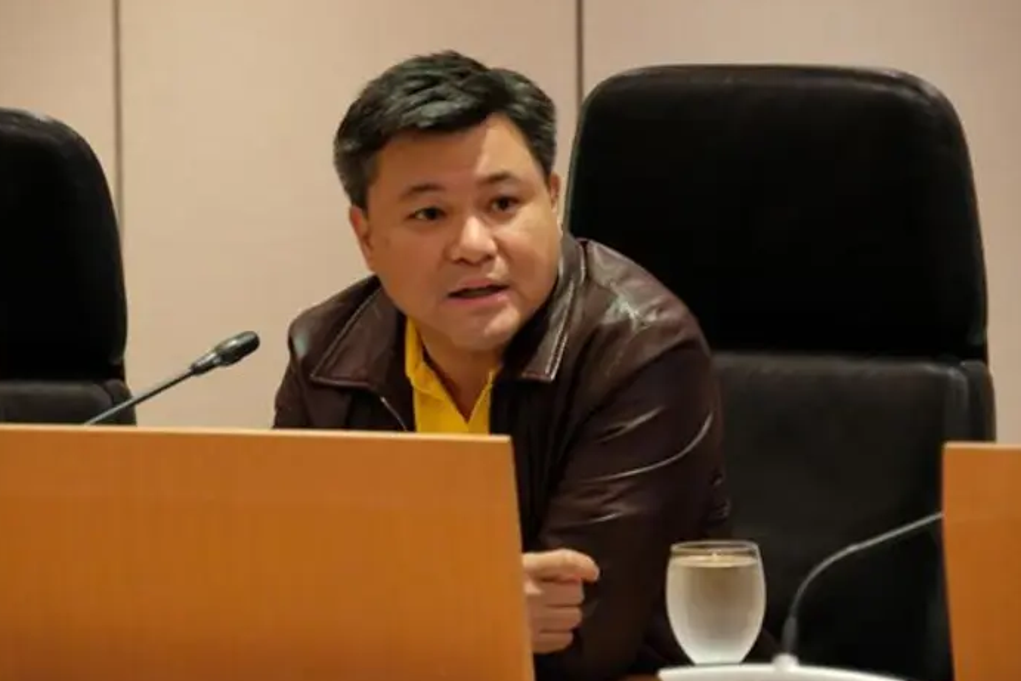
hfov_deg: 12.3
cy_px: 331
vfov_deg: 8.2
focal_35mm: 167
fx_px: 4737
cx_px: 513
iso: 12800
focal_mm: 98.6
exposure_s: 1/80
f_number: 5.6
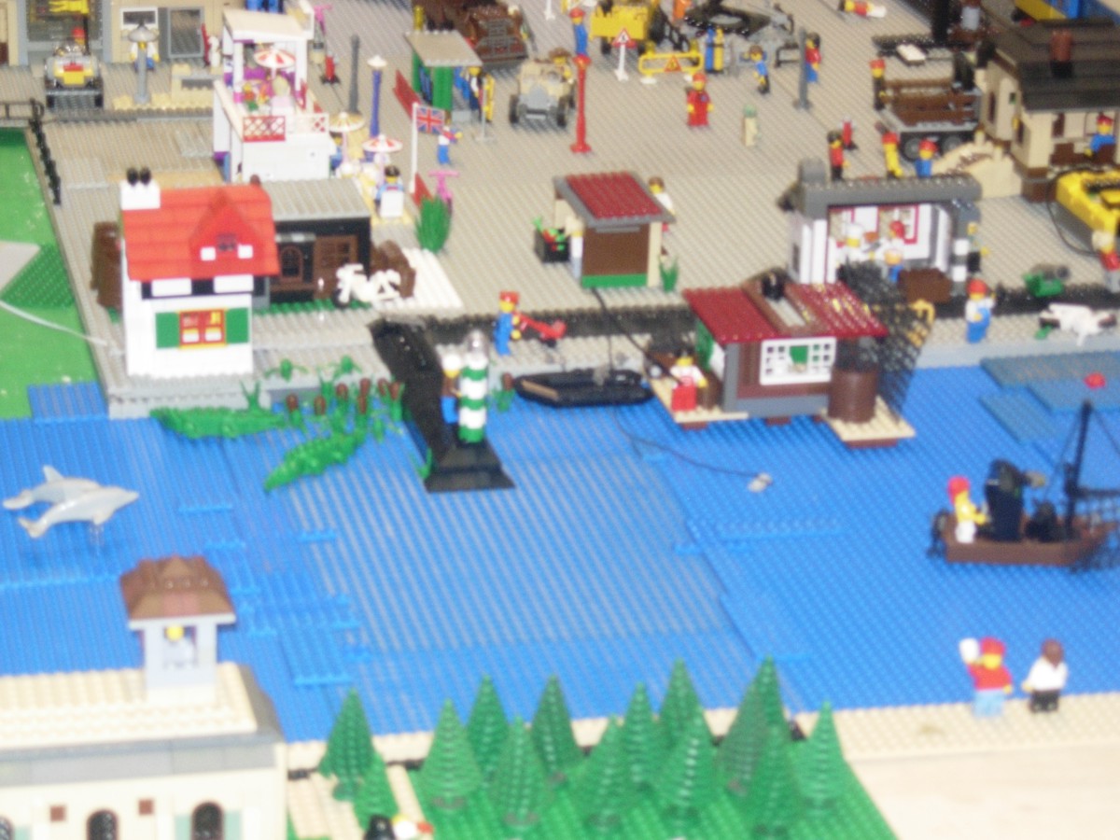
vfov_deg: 13.1
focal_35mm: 113
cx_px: 560
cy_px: 420
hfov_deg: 17.4
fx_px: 3656
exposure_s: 1/16.4
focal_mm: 23.4
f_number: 4.9
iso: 200
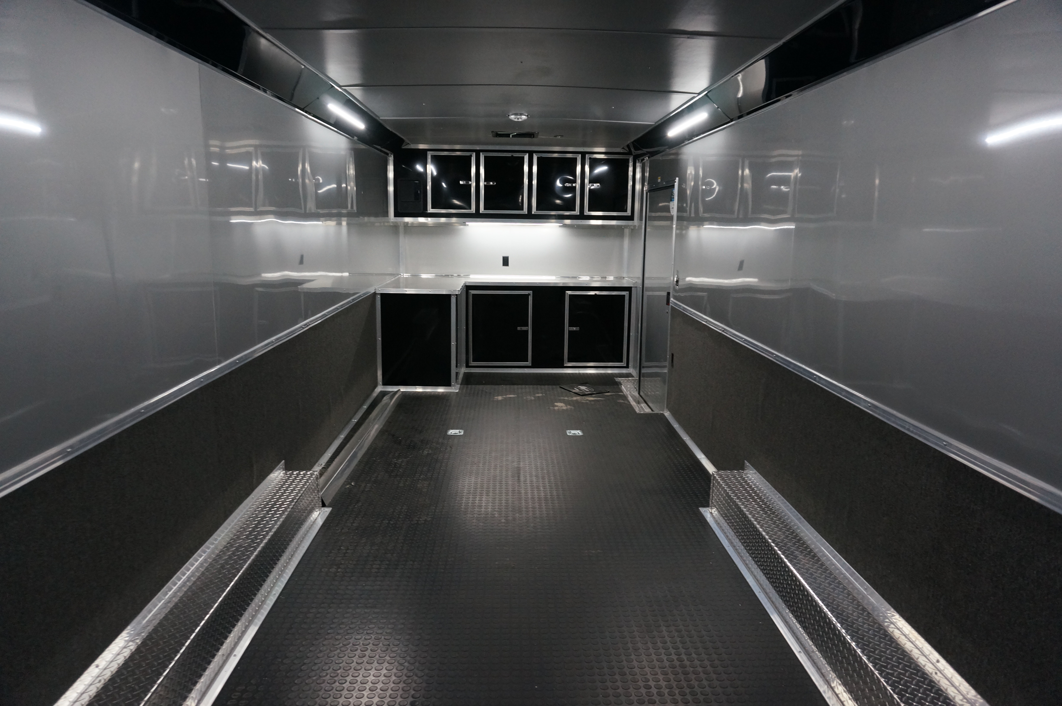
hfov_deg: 73.8
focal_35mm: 24
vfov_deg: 53.0
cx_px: 531
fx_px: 707
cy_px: 353
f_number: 4
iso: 1000
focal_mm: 16
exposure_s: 1/60
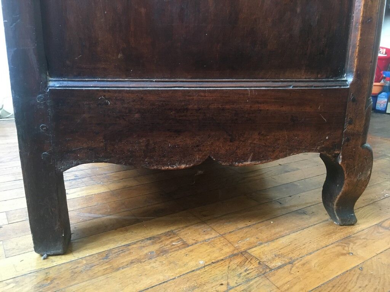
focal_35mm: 29
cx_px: 195
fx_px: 327
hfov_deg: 61.7
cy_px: 146
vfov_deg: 48.2
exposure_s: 1/25
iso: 200
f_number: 2.2
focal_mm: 4.15
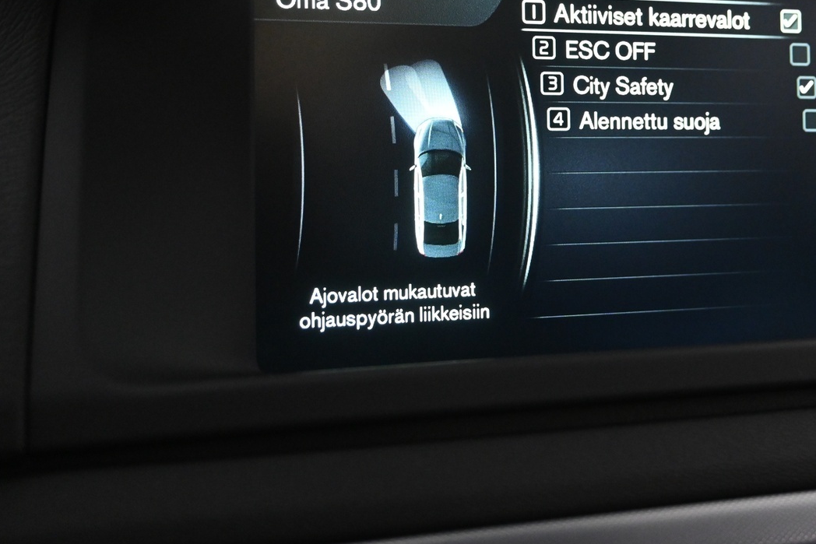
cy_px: 148
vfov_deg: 26.2
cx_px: 563
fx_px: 1156
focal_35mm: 51
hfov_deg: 38.3
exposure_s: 1/60
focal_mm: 22
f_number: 4
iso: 2500
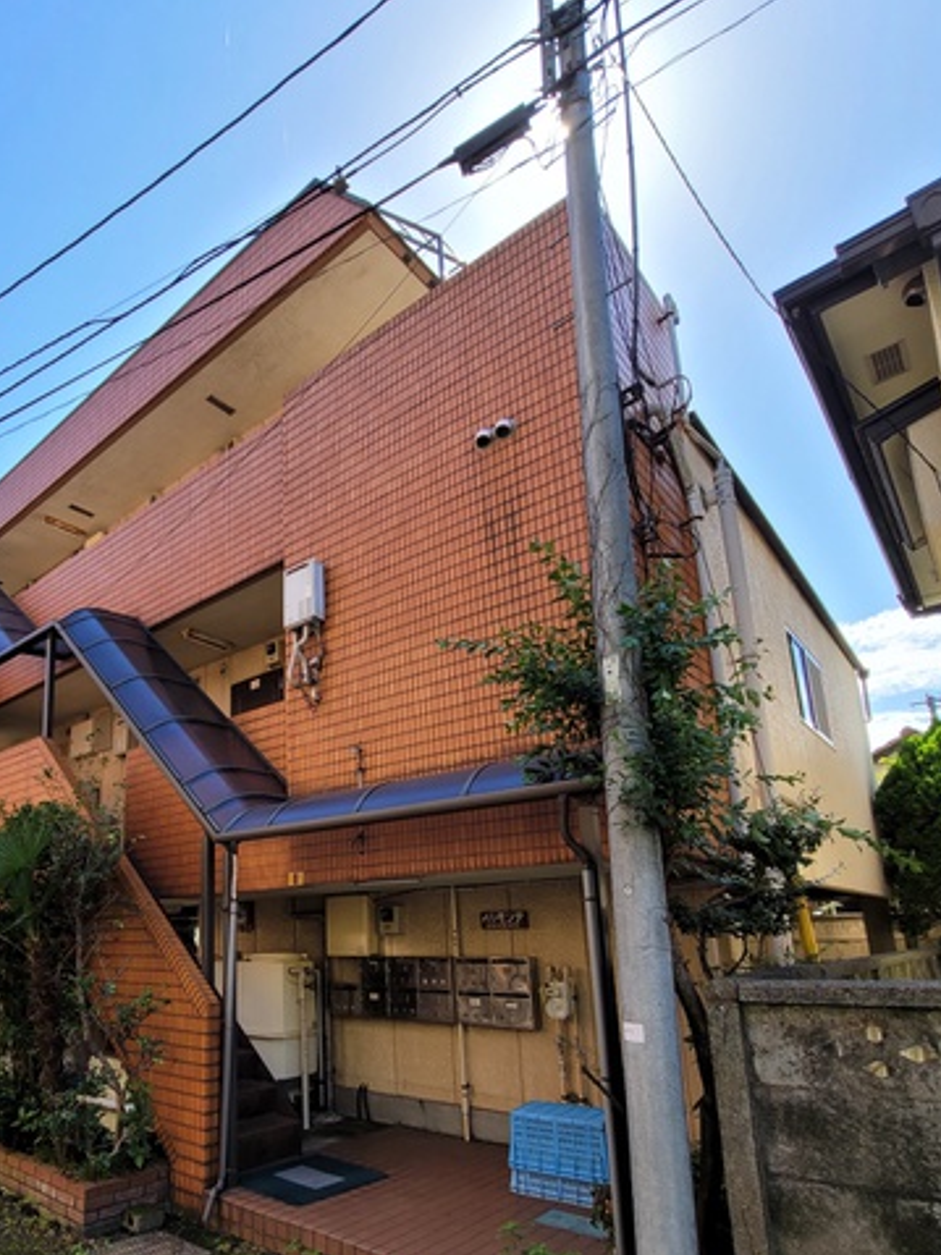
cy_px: 783
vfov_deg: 83.1
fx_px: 689
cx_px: 300
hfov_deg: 66.5
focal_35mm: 19
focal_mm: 2.2
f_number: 2.2
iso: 64
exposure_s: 1/586
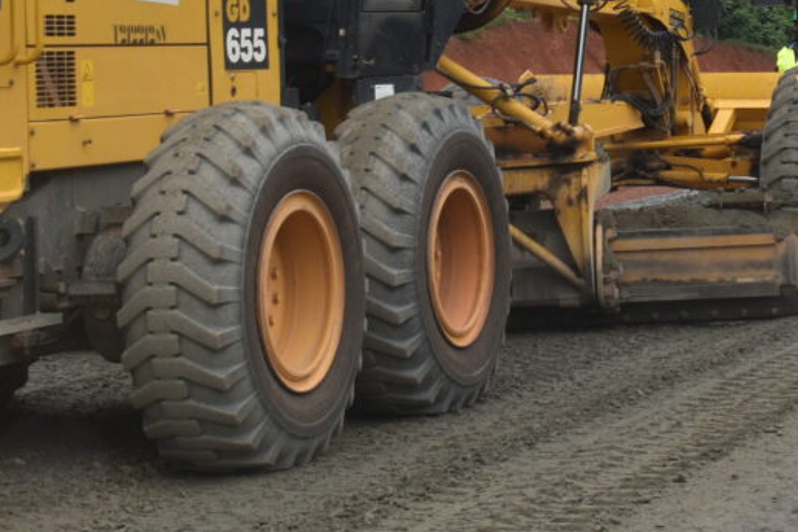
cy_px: 2
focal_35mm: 129
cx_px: 747
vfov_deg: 10.5
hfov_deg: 15.6
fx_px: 2870
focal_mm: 29
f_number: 6.3
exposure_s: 1/200
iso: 100
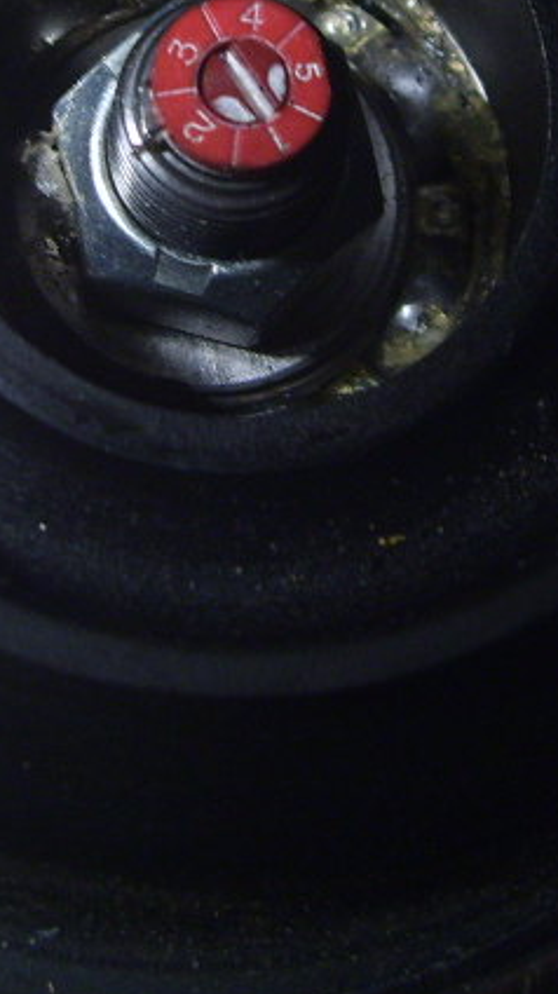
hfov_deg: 12.1
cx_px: 256
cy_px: 105
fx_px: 2635
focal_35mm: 100
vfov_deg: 20.9
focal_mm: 7.8
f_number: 2.8
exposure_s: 1/30
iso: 100
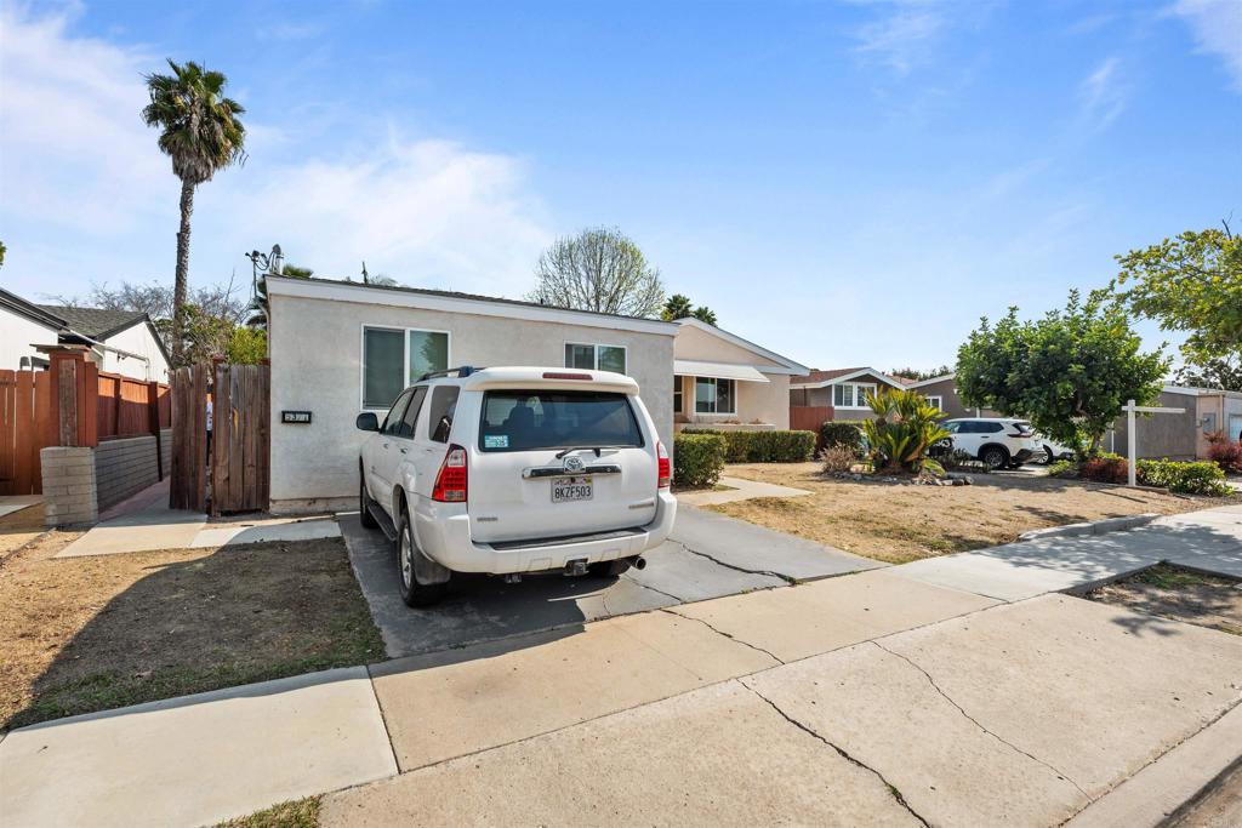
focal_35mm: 16
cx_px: 621
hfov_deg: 95.0
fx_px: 569
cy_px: 414
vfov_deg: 72.1
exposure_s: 1/500
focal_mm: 16.5
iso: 100
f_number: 8
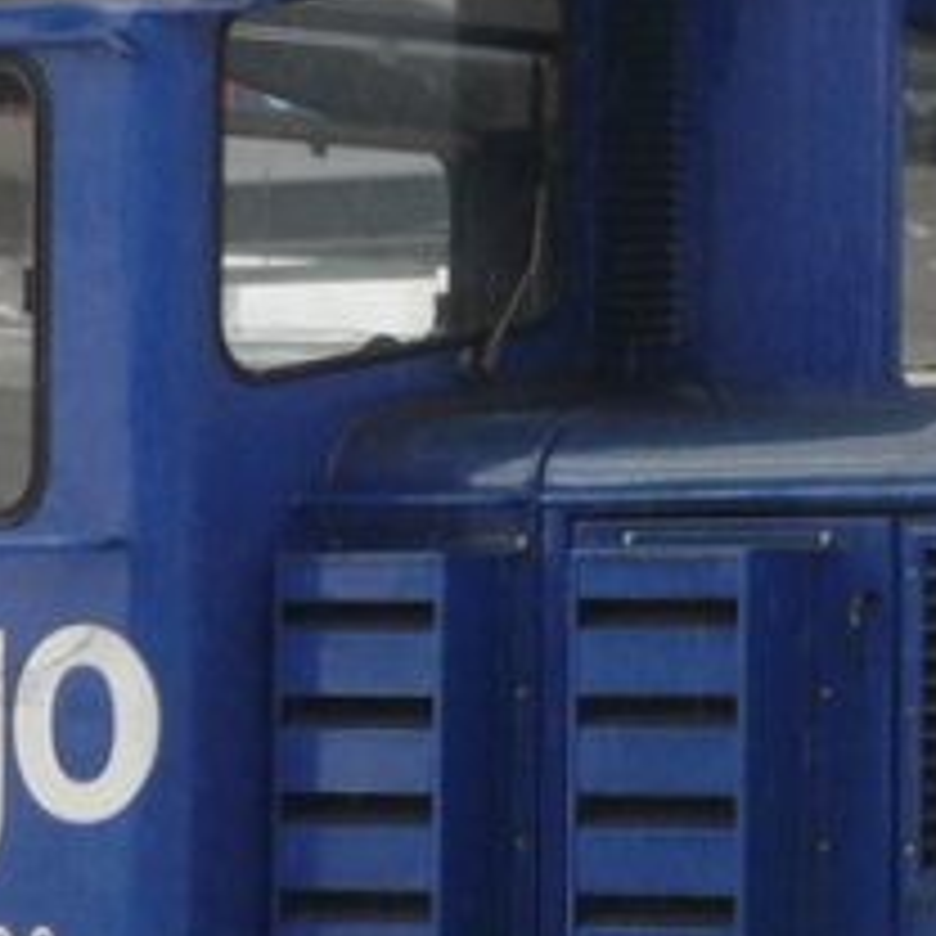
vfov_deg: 5.6
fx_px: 9483
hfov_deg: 5.6
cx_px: 1044
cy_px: 1026
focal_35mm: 310
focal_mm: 12
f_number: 5
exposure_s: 1/200
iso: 100
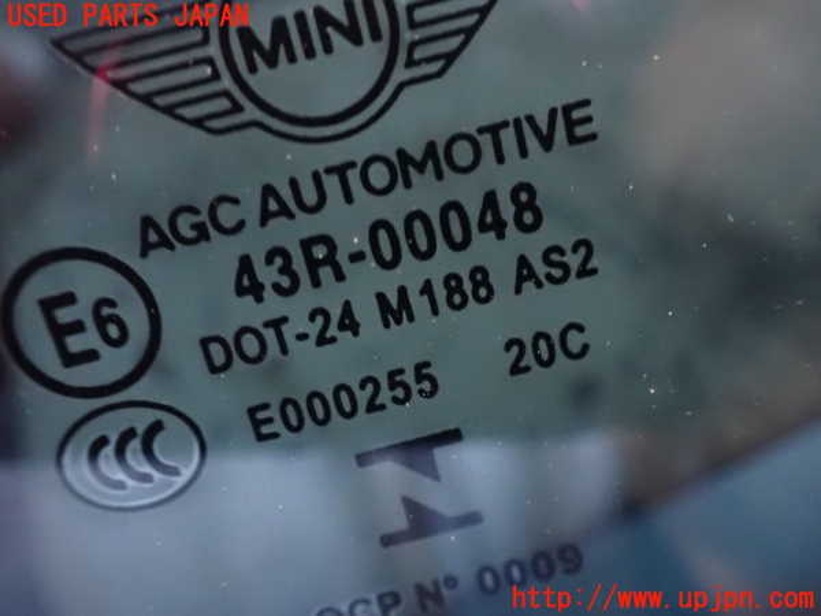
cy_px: 308
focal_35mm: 30
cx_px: 410
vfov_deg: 46.8
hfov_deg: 60.0
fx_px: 712
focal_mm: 5.4
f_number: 2.3
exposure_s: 1/13
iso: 1600
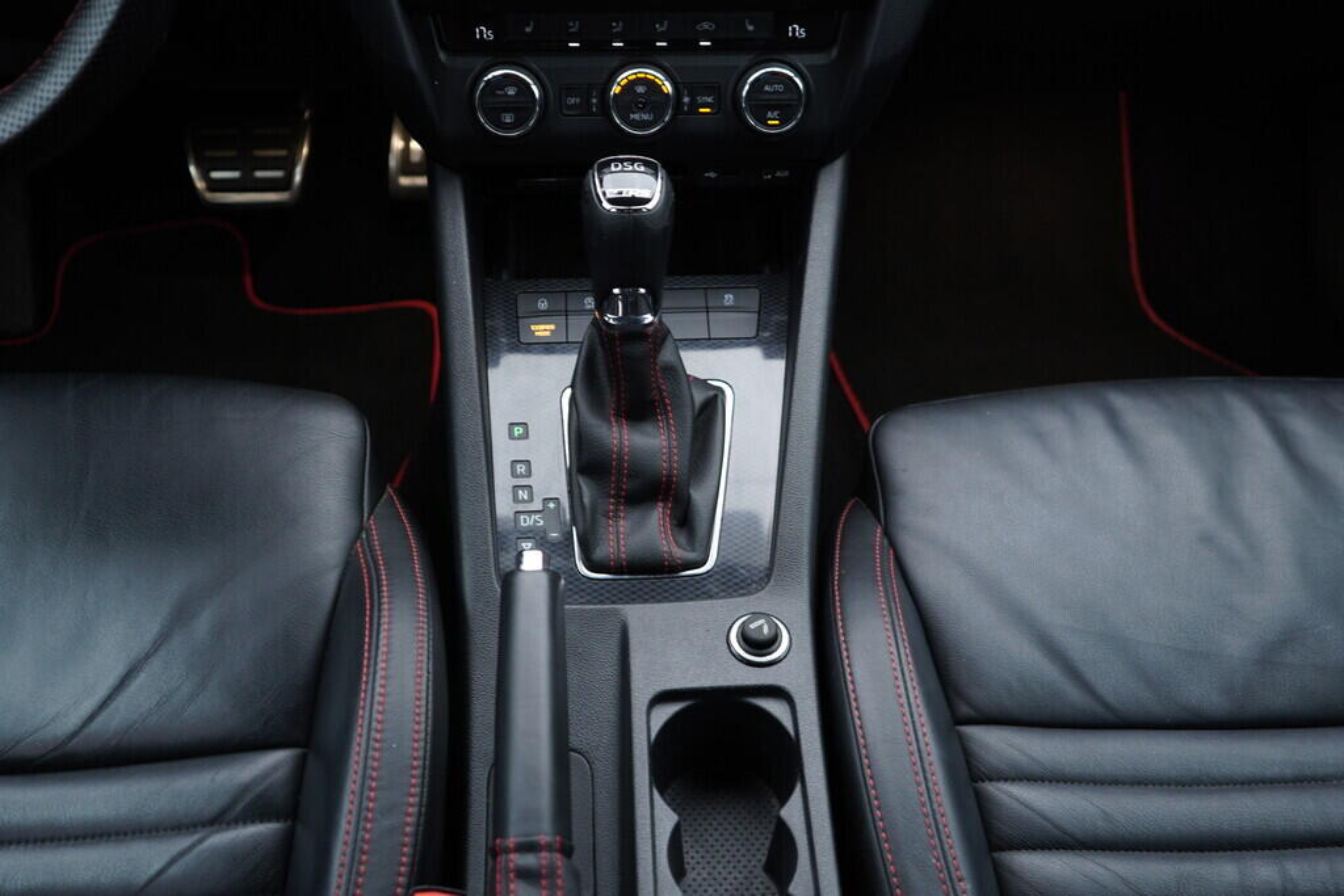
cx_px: 672
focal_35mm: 36
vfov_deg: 36.9
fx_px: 1344
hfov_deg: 53.1
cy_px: 448
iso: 200
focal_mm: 24
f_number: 2.8
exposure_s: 1/40
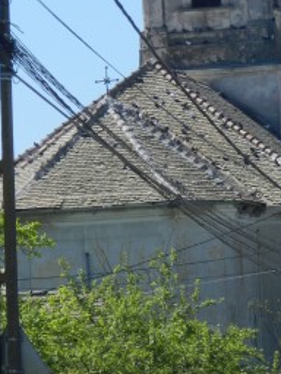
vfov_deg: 3.9
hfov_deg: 3.0
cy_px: 165
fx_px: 5444
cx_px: 202
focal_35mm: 503
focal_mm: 38.2
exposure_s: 1/640
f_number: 5.6
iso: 160
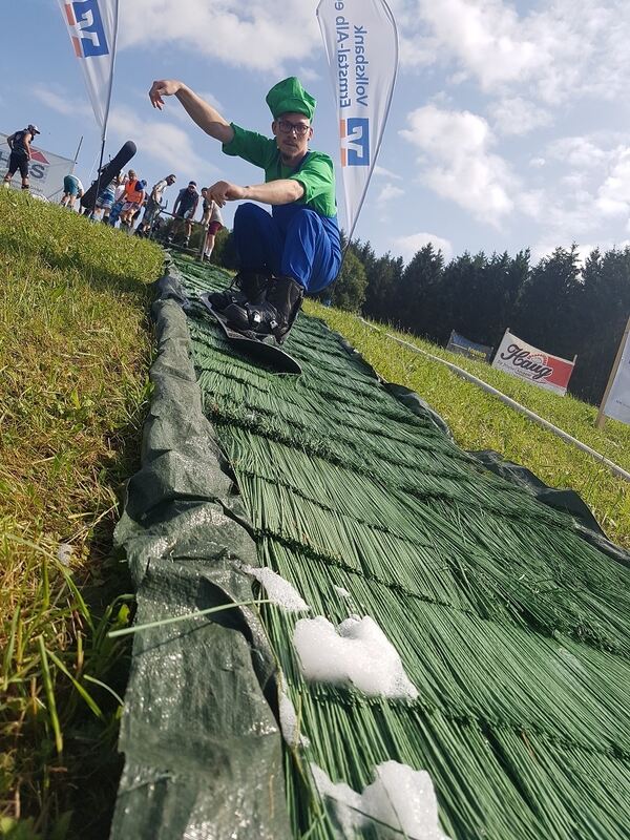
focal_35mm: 26
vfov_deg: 67.3
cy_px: 420
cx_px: 315
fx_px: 631
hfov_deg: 53.1
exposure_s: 1/3232
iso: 50
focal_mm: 4.2
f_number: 1.7
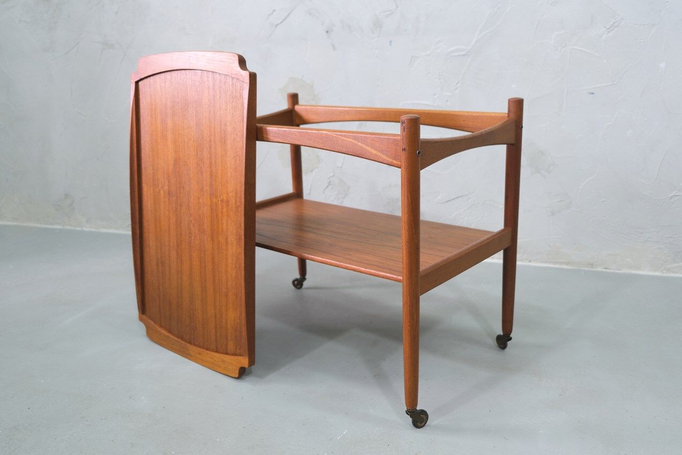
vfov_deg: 41.1
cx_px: 341
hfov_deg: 58.7
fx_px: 606
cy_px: 228
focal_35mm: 32
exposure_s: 1/30
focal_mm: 21.4
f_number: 3.2
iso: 640
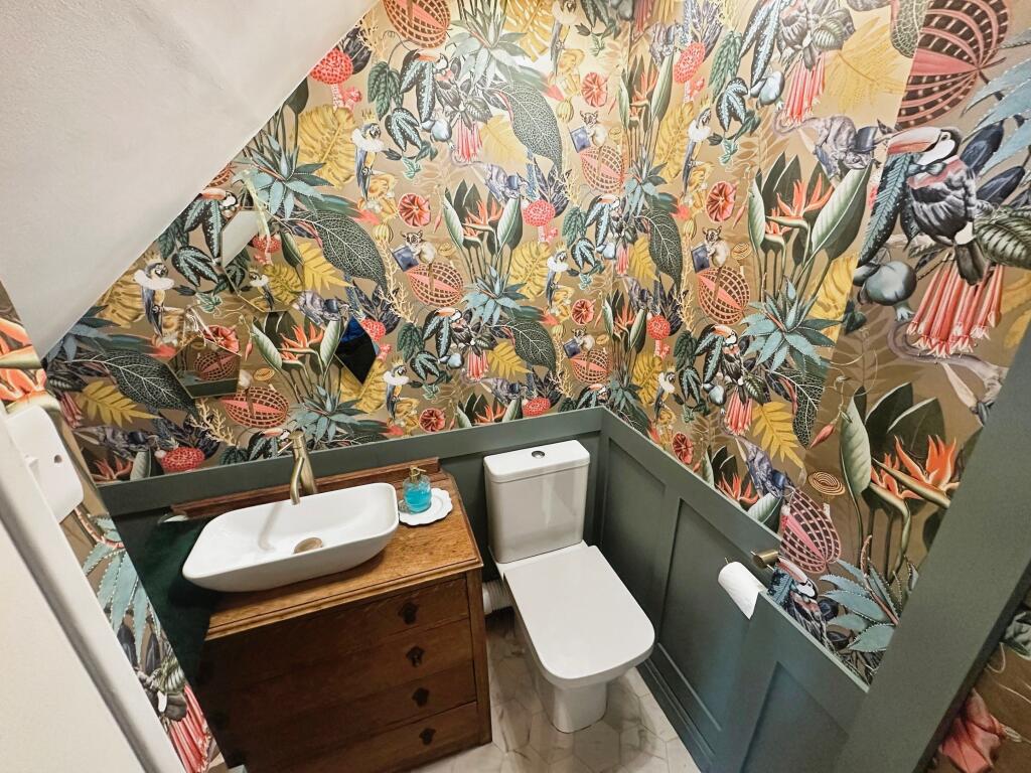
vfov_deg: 85.7
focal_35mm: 14
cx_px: 516
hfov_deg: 102.1
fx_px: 417
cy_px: 386
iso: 800
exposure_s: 1/50
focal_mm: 2.22
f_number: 2.2
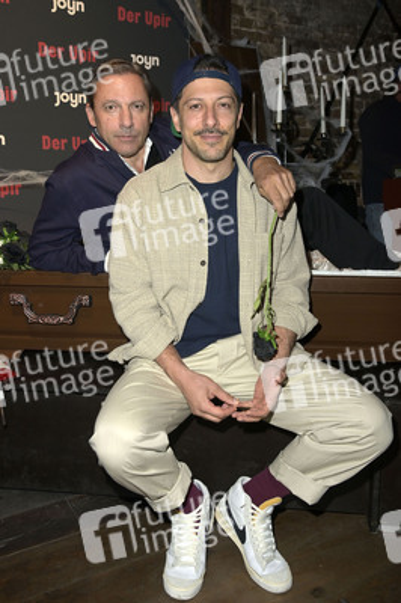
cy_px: 302
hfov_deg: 41.0
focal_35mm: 32
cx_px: 200
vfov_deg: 58.8
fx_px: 536
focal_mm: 32
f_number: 5
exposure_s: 1/160
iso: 1250
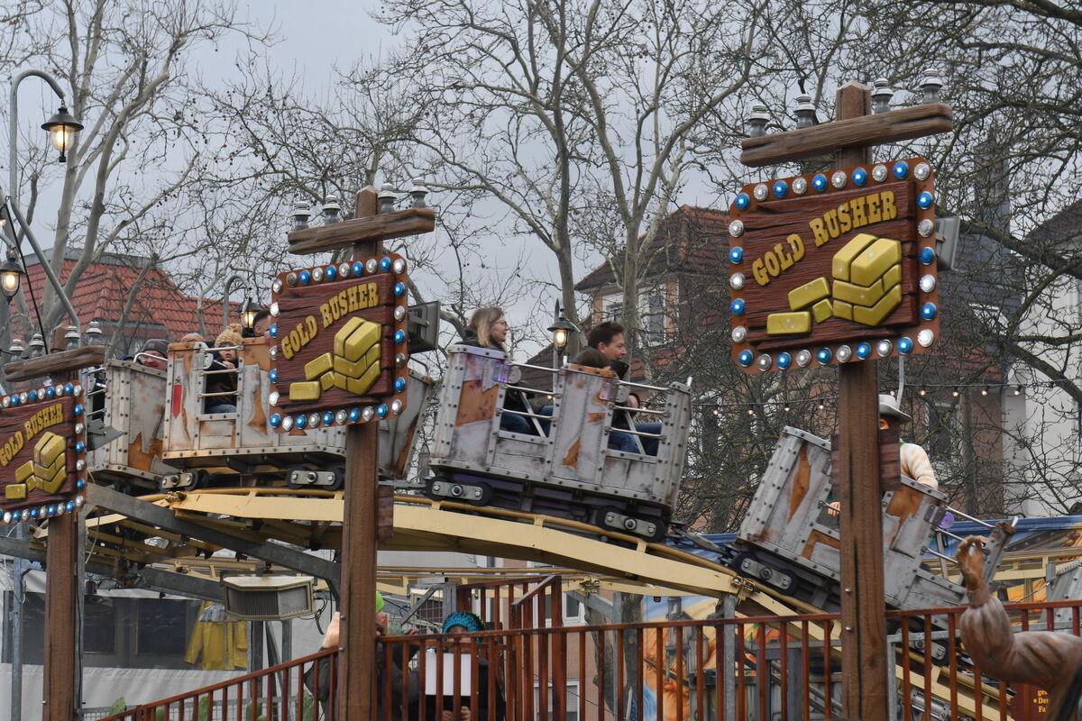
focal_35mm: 105
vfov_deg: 13.0
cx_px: 541
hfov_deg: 19.5
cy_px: 360
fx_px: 3156
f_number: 5
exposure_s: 1/400
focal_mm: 70
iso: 400
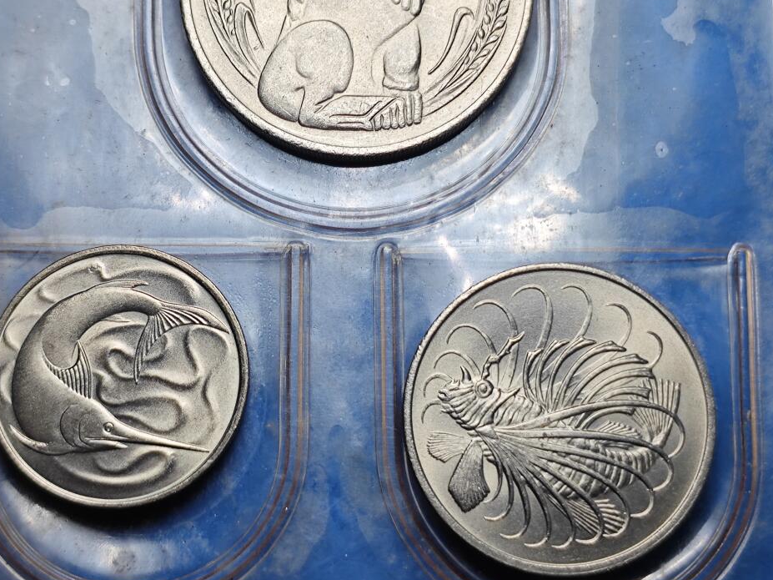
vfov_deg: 19.8
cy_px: 198
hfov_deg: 26.3
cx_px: 337
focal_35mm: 74
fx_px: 1652
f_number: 1.6
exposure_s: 1/182
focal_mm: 5.84
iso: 50
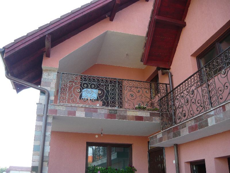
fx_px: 219
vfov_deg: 42.9
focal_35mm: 33
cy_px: 86
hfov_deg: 55.4
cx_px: 115
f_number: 2.8
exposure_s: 1/160
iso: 100
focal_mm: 5.5
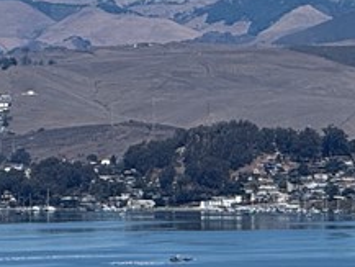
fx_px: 5808
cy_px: -120
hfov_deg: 3.5
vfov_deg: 2.6
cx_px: -190
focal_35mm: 566
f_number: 2.8
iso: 50
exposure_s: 1/2933
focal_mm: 15.66
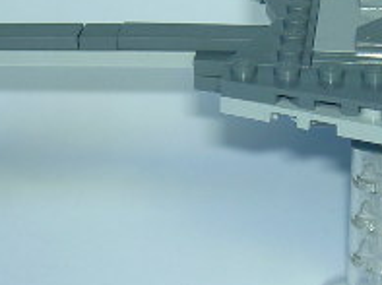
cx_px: 258
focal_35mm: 127
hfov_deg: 15.5
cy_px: 174
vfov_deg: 11.6
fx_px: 1399
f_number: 2.8
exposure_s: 1/59.5
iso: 100
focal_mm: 8
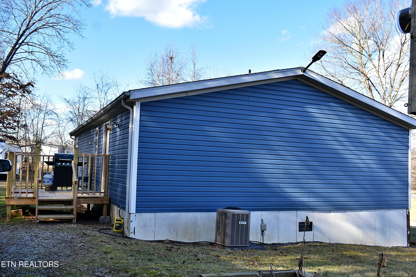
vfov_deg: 38.4
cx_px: 208
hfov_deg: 55.1
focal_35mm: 34
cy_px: 138
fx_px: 399
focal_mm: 23
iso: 200
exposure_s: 1/250
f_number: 5.6
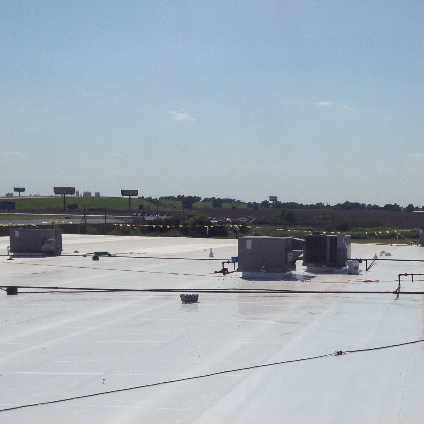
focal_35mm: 72
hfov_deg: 23.1
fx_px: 998
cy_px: 323
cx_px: 410
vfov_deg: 23.7
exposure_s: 1/9259
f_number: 2.4
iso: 50
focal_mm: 4.28
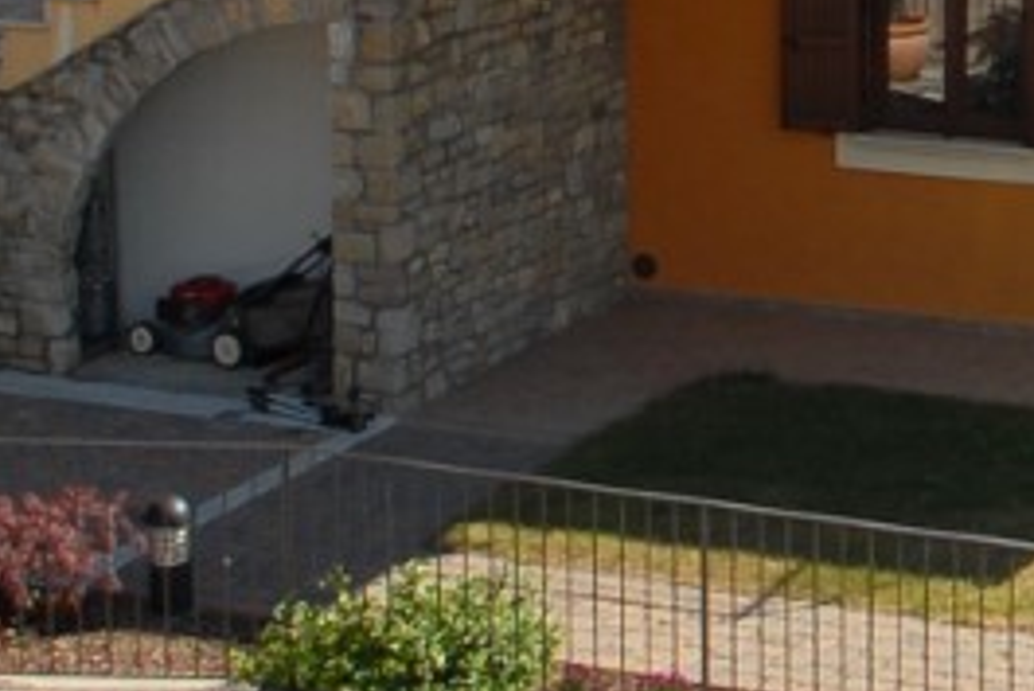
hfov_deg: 15.1
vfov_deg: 10.3
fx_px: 3678
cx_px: 1450
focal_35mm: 128
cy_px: -429
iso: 100
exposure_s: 1/250
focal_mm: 14
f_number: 6.3
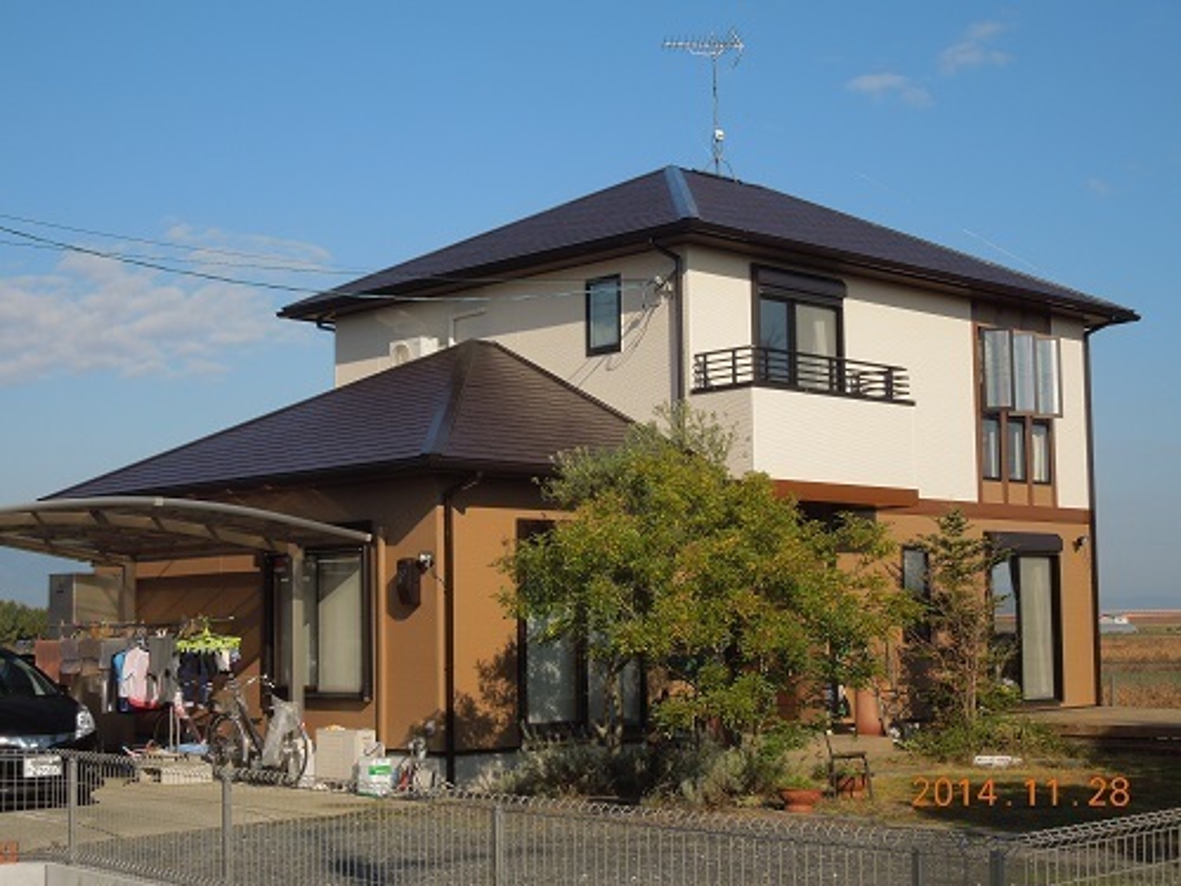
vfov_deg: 27.0
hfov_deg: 35.5
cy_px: 443
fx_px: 1842
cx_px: 590
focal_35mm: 54
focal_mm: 9.8
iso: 100
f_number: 4.2
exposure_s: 1/1000
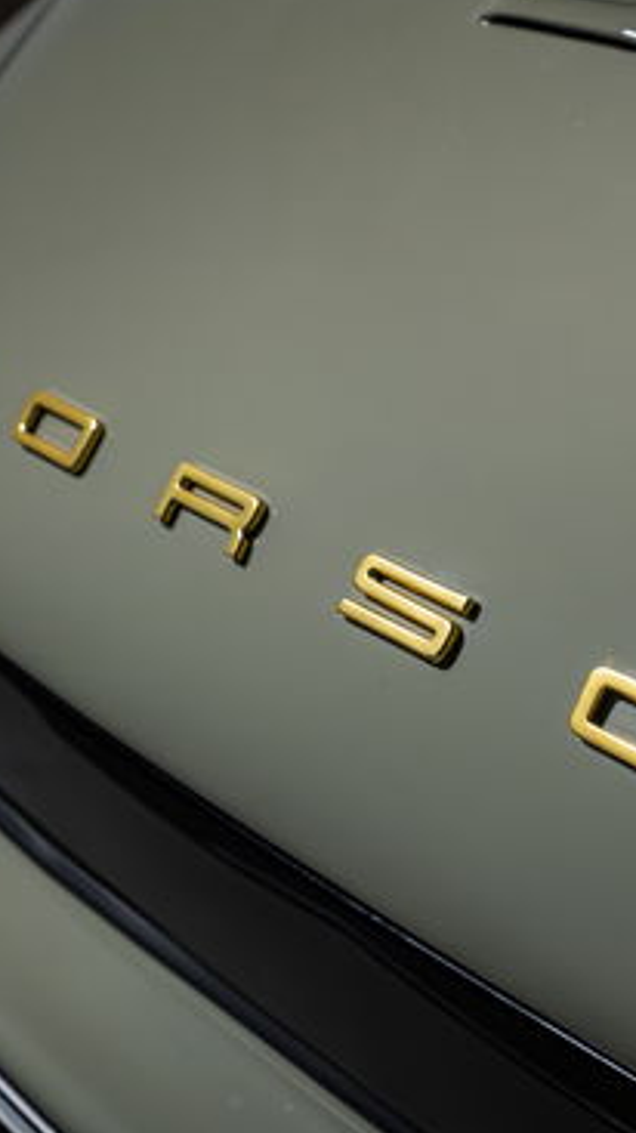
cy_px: 719
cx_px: 614
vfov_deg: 26.8
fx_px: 2372
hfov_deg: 15.0
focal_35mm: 79
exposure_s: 1/160
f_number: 5.6
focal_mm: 36
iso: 250
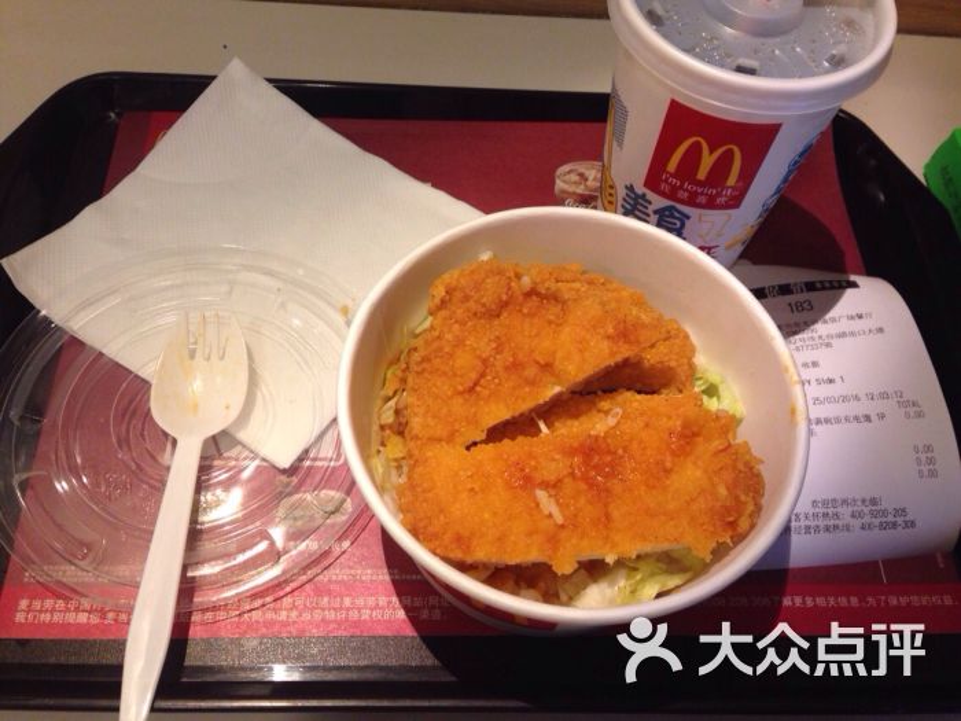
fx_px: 916
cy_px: 360
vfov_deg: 42.9
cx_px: 480
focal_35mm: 33
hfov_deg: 55.4
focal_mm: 4.12
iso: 125
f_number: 2.4
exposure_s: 1/20
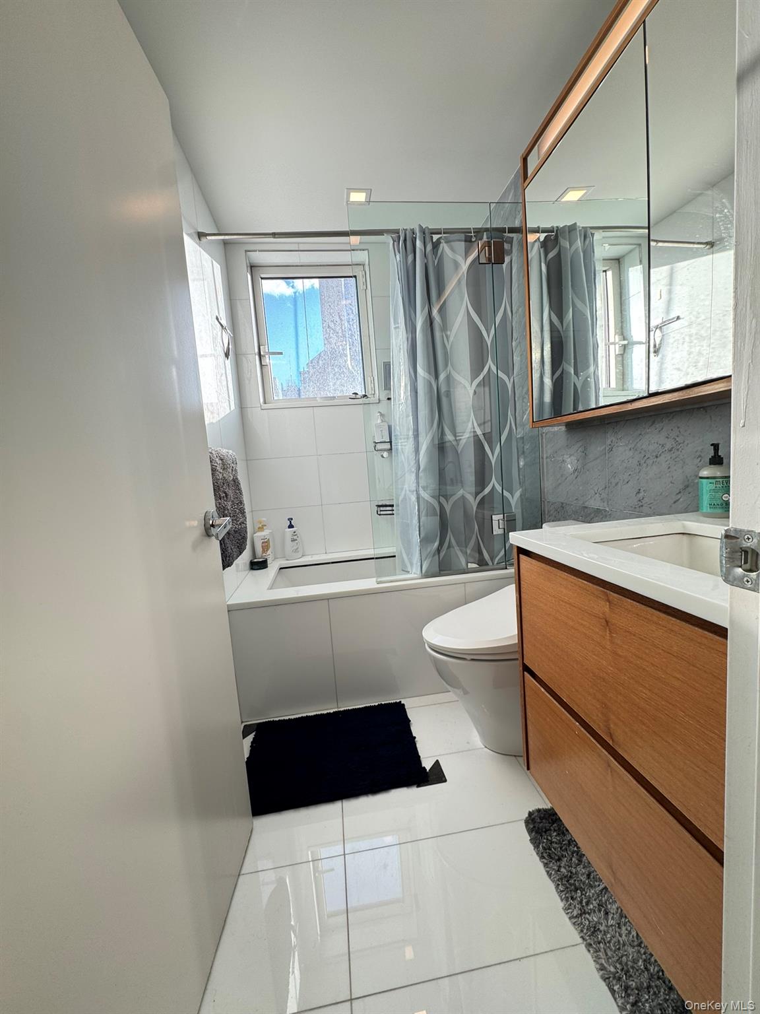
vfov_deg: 102.1
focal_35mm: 14
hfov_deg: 85.7
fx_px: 410
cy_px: 507
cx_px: 380
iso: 50
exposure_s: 1/99
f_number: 2.2
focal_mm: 2.22
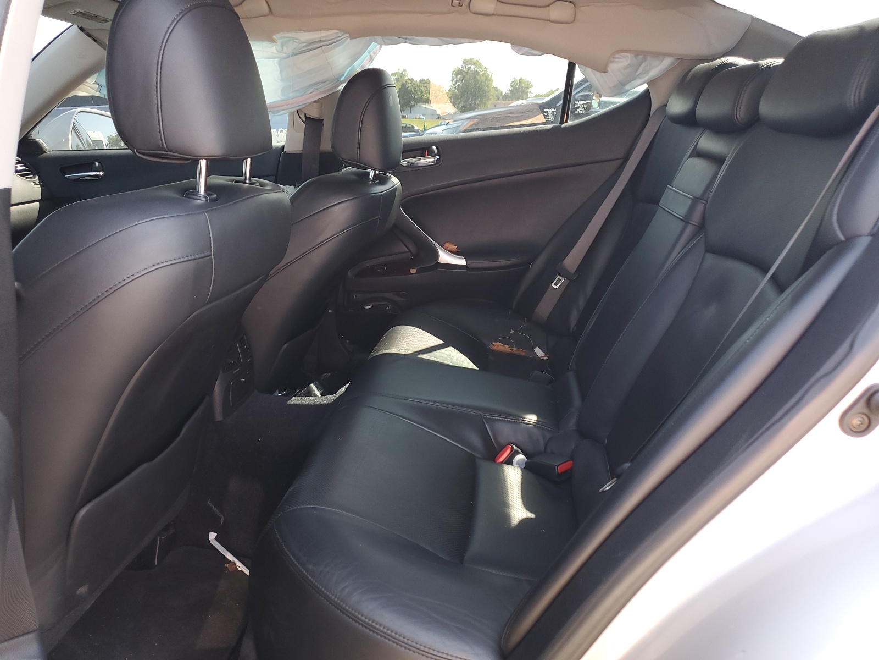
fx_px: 660
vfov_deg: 53.1
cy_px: 330
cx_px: 440
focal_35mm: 26
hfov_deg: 67.3
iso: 59
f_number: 1.5
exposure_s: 1/120
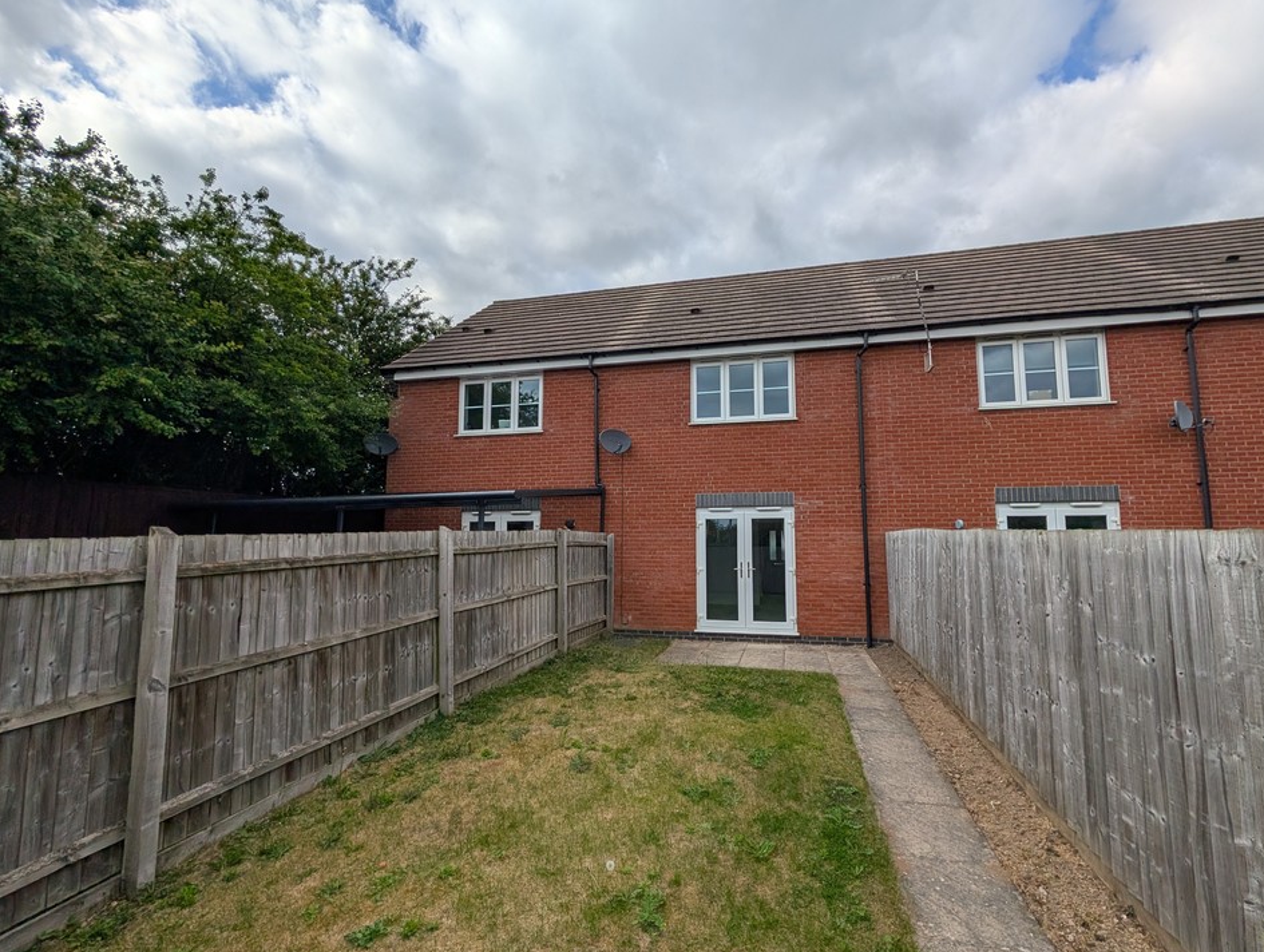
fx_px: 475
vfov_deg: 90.0
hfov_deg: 105.9
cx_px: 674
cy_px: 494
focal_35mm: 13
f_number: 1.7
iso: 55
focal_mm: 2.02
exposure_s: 1/3257
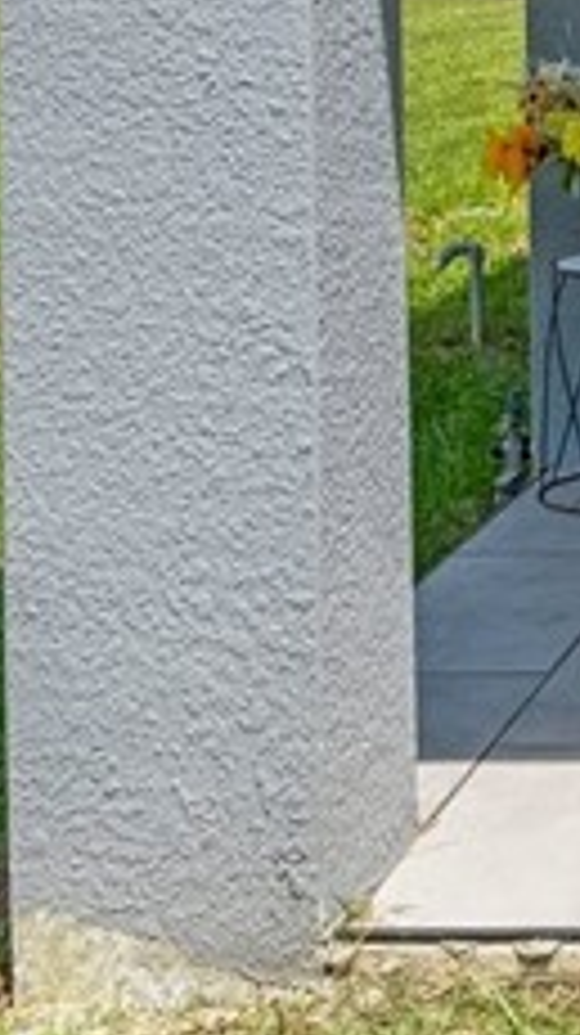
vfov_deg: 17.9
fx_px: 3055
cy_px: -335
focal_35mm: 111
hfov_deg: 9.6
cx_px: 1407
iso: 320
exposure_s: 1/750
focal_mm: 15
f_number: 8
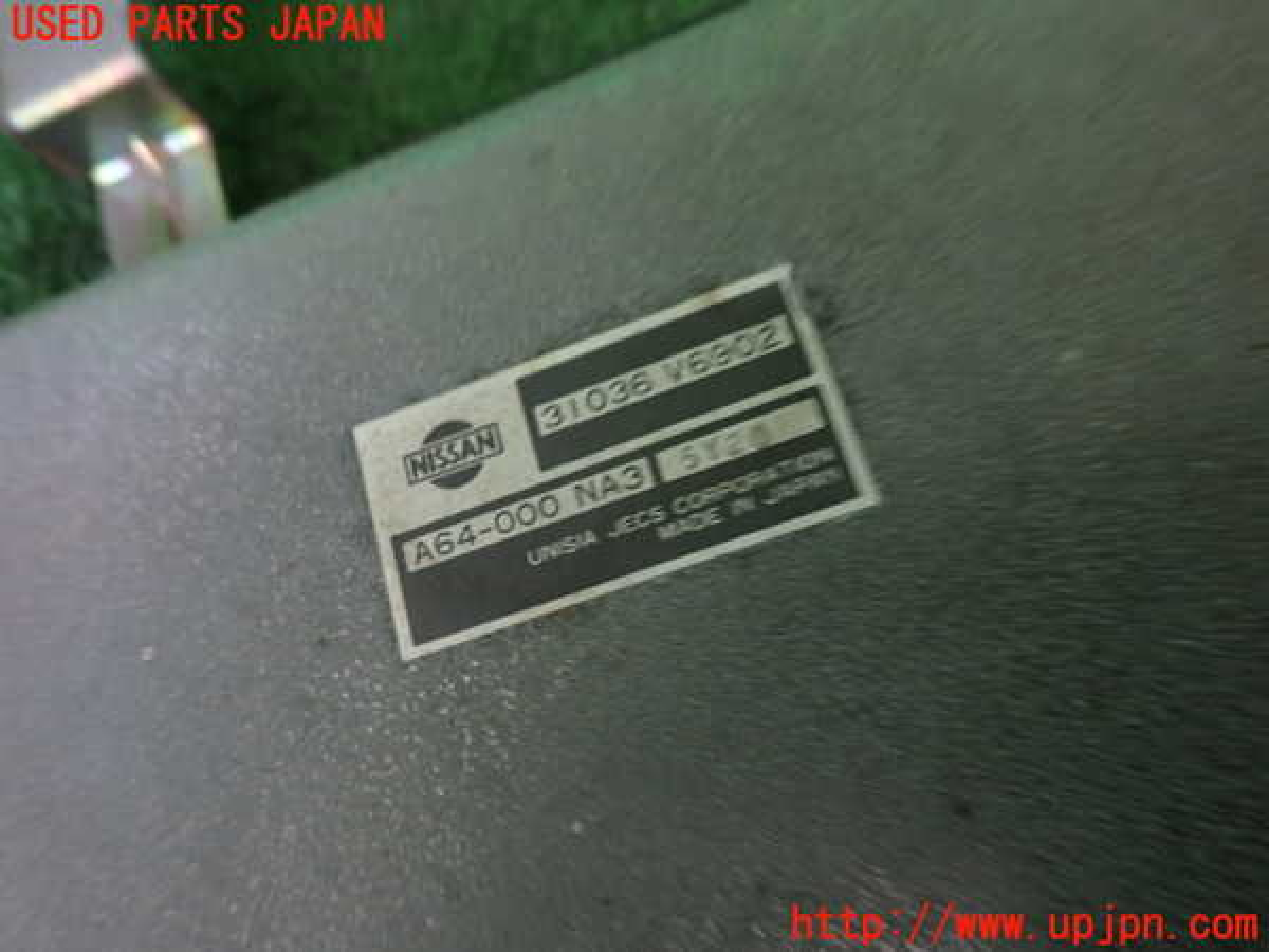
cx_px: 634
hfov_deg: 69.4
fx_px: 916
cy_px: 476
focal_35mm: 25
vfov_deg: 54.9
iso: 250
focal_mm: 4.5
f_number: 2
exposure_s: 1/30
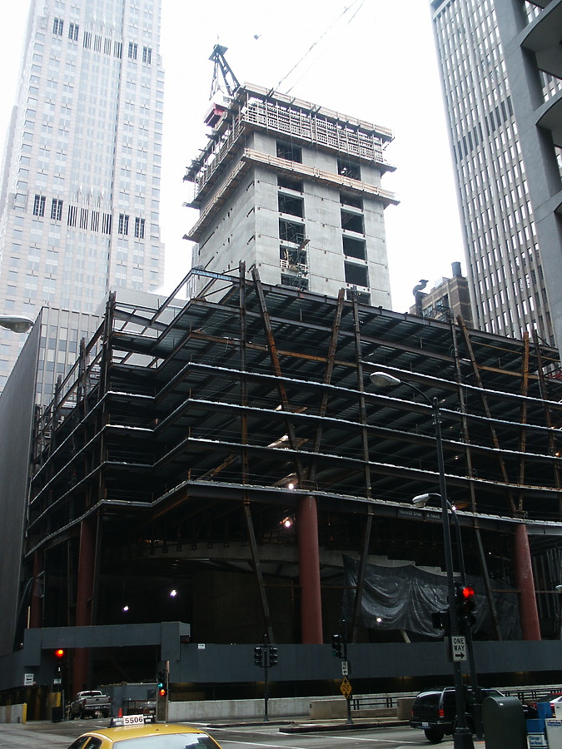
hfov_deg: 40.7
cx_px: 281
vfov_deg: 52.6
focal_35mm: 35
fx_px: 758
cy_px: 374
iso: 64
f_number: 3
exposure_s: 1/45
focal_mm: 7.18
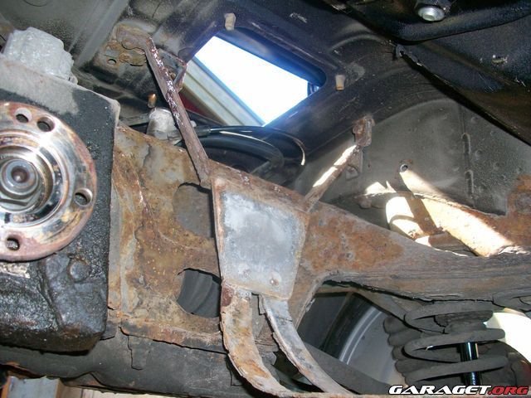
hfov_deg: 54.0
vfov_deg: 41.8
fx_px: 522
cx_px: 266
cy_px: 199
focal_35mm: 34
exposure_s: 1/60
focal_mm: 5.7
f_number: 2.8
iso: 80
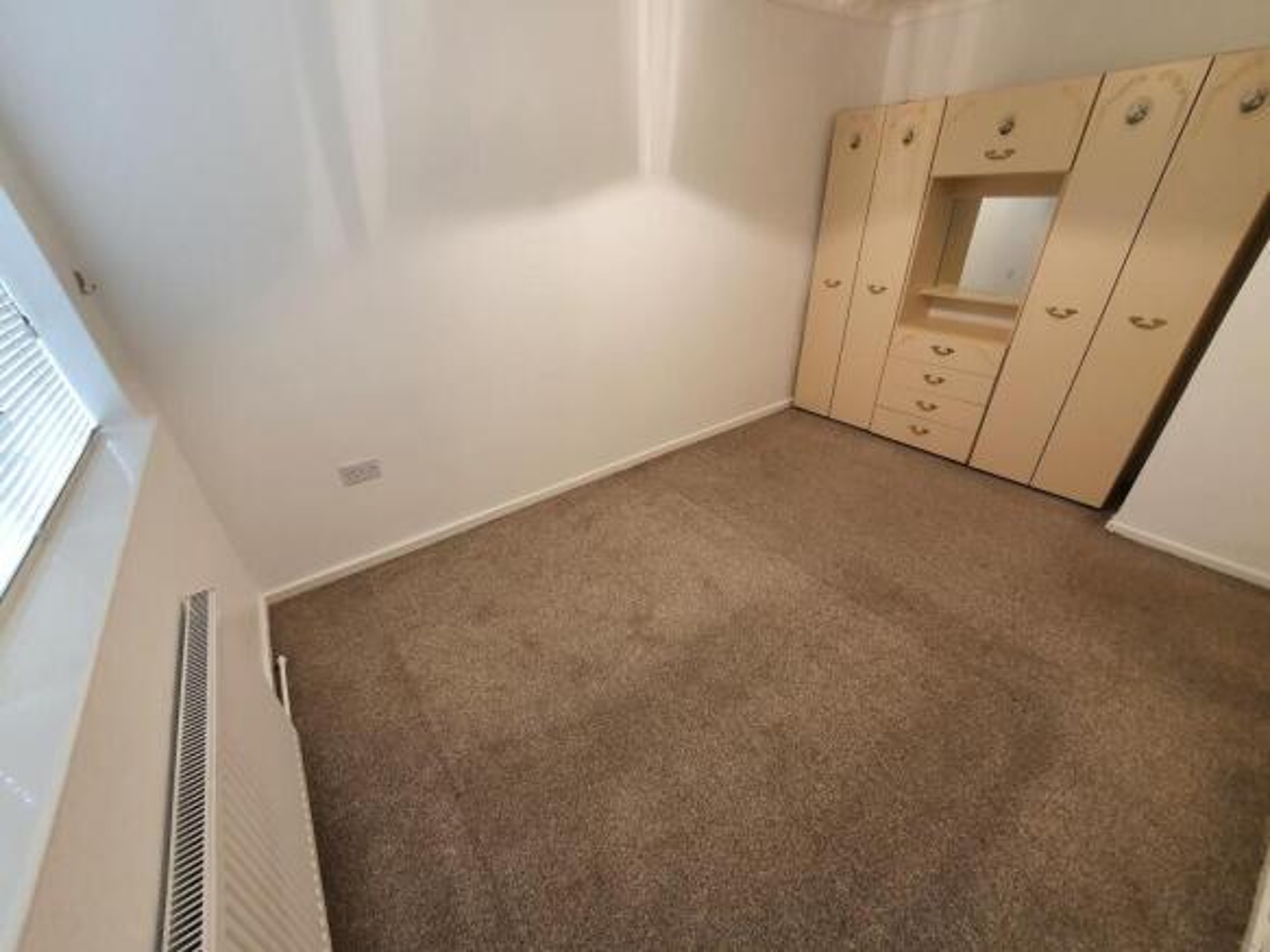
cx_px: 635
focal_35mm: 13
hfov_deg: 106.2
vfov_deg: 89.9
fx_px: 477
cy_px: 476
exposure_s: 1/50
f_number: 2.2
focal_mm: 1.8
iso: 200
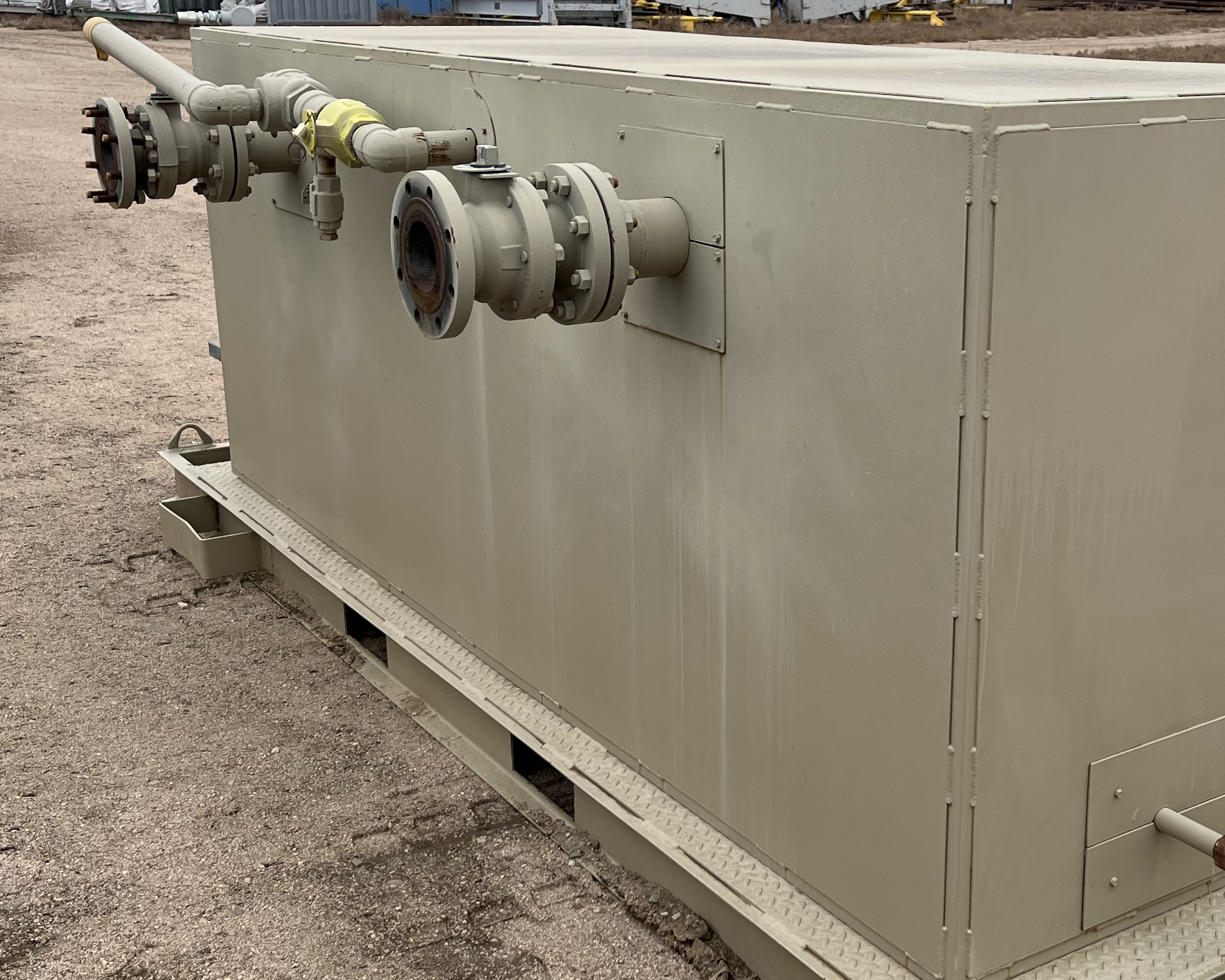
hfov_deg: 38.9
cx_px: 846
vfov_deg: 32.1
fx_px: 1704
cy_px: 461
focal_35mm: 47
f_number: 1.6
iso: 50
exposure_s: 1/1325
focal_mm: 5.1
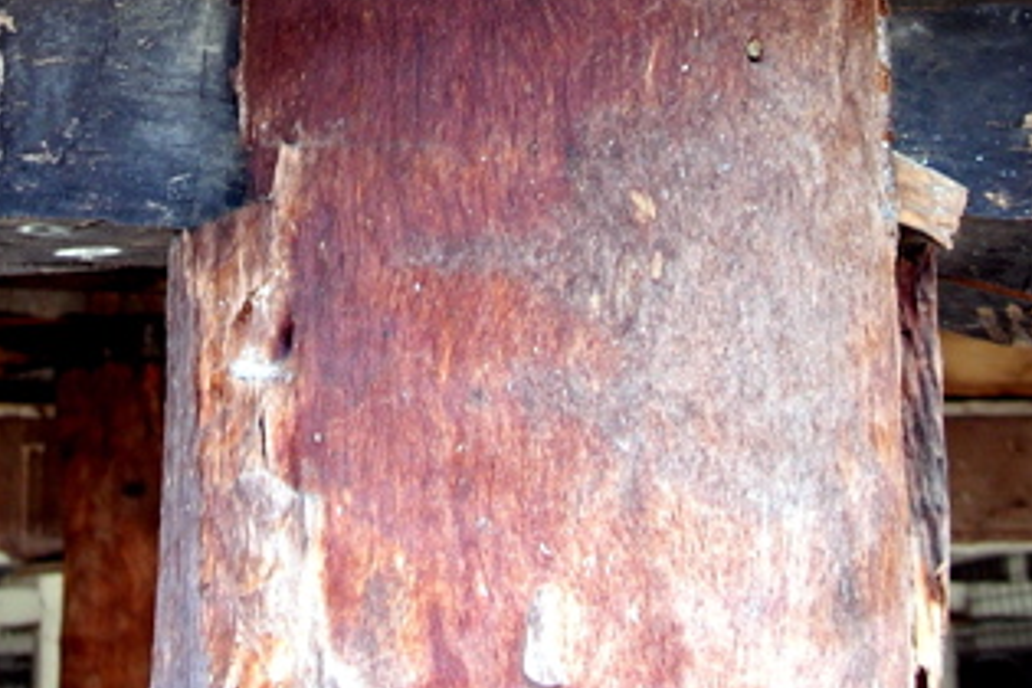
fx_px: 2178
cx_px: 514
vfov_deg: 17.5
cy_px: -23
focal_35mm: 76
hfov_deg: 26.7
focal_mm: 6
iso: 50
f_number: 2.7
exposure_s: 1/40.6
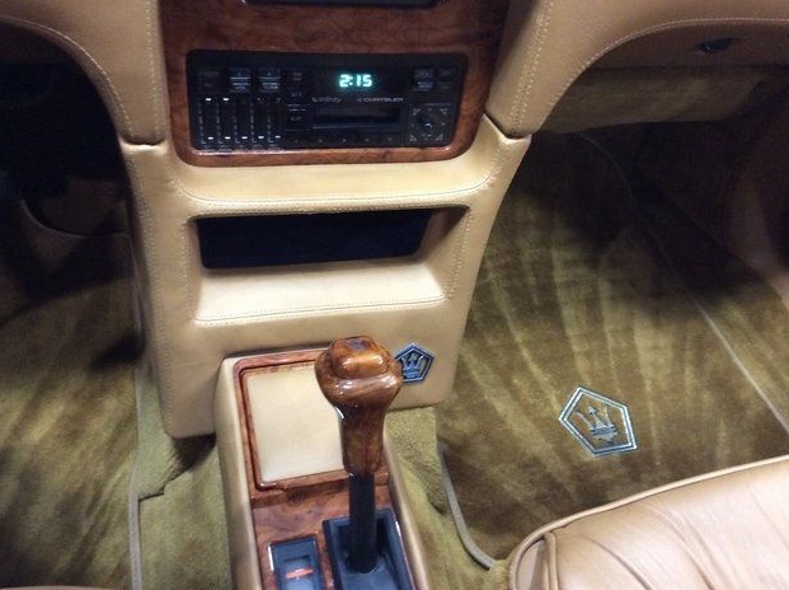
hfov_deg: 55.4
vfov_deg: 42.8
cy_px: 287
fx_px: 751
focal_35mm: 33
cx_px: 389
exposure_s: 1/15
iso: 250
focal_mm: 3.3
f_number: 2.4
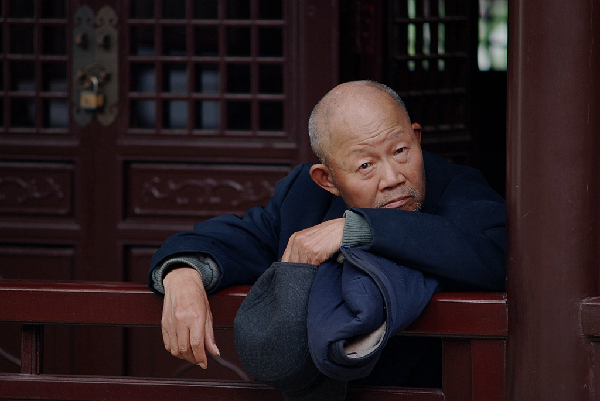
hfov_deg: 6.5
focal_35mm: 315
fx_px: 5255
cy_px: 200
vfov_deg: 4.4
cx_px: 300
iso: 200
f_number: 4
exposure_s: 1/50
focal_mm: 210
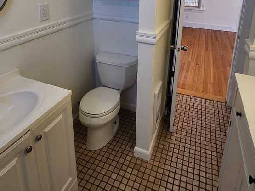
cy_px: 33
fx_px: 177
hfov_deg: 71.6
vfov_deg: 52.4
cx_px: 133
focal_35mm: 24
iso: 40
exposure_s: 1/60
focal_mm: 1.7
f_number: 2.2
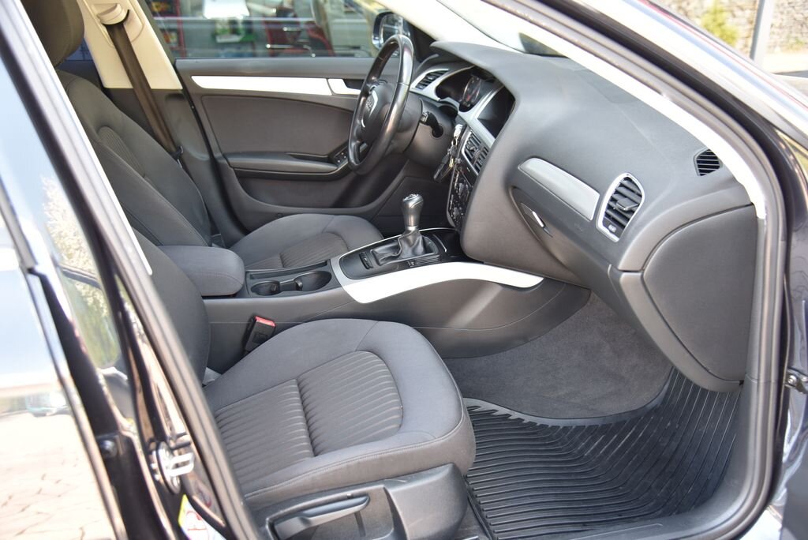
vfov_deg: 38.9
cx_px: 404
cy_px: 270
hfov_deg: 55.8
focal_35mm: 34
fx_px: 764
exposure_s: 1/50
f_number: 4
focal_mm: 34
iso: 500
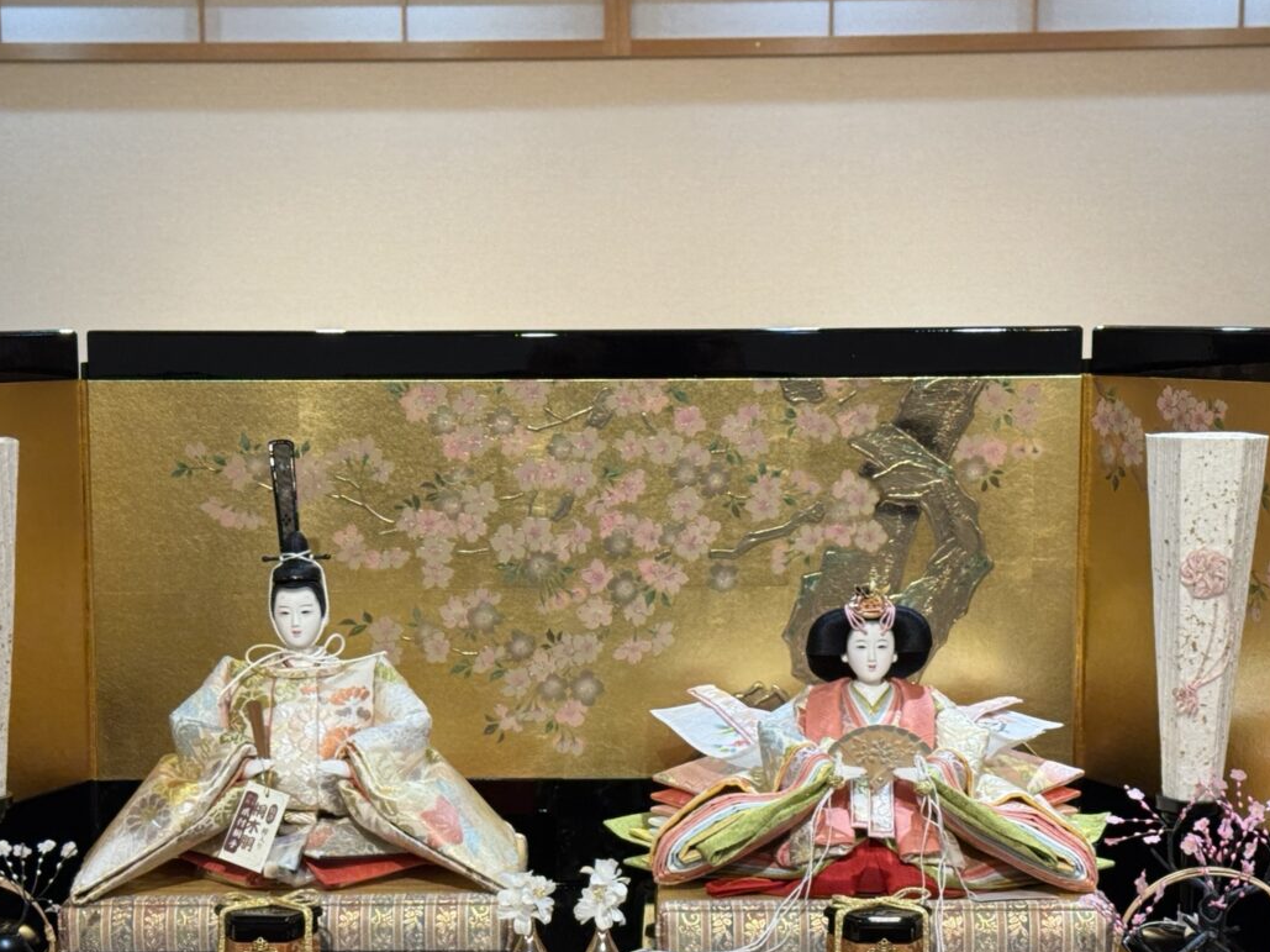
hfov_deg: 27.8
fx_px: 2567
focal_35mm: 70
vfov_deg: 20.9
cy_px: 612
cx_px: 590
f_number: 1.78
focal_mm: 6.76
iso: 64
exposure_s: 1/120
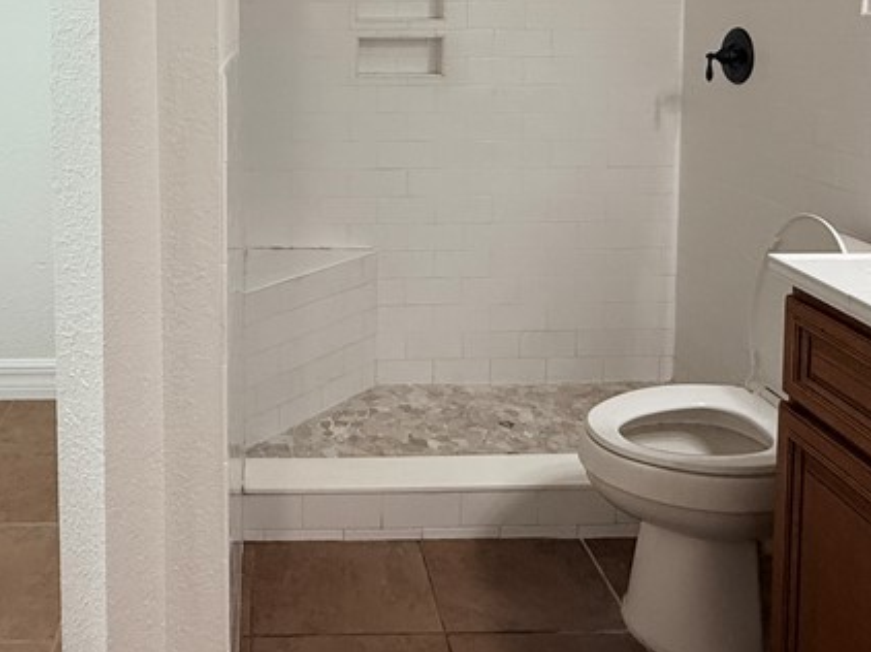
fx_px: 855
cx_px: 293
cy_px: 62
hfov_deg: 53.0
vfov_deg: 38.8
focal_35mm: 34
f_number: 2.2
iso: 250
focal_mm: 2.22
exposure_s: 1/120
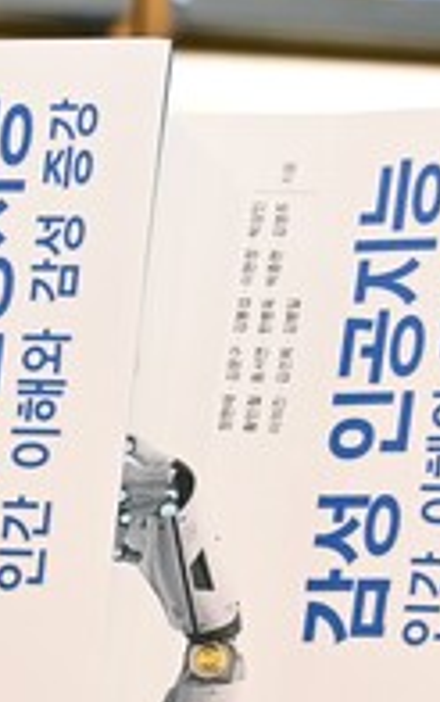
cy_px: 564
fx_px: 3577
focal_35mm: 187
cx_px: -340
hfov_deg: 6.9
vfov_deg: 11.2
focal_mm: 48
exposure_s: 1/60
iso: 1250
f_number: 5.6
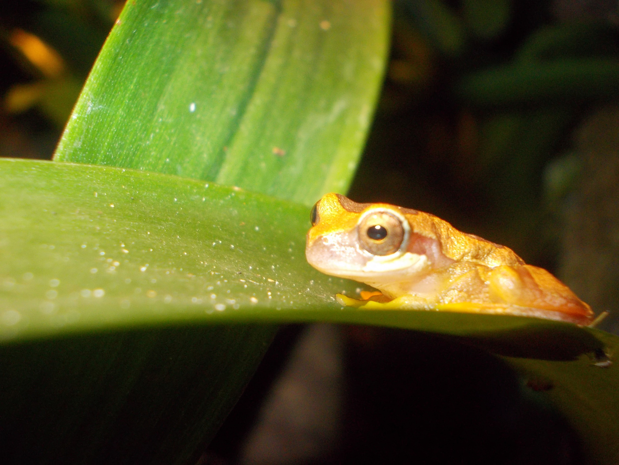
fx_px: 769
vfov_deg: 33.6
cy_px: 232
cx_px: 310
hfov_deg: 43.9
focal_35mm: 43
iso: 200
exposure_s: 1/30
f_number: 3.3
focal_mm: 6.1
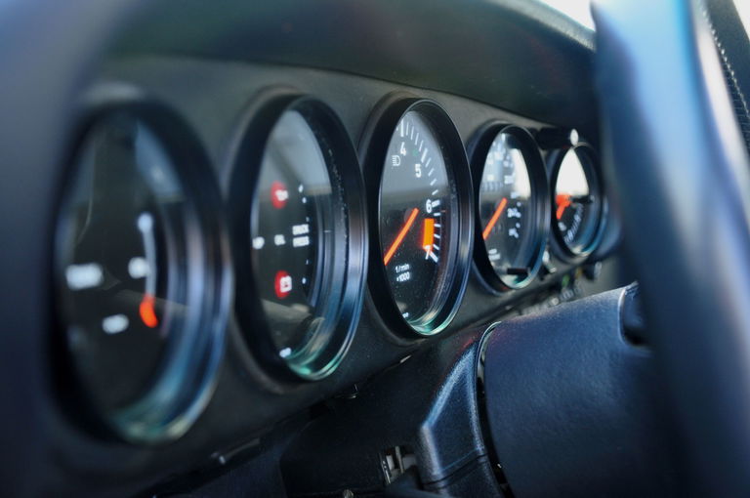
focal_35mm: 39
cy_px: 249
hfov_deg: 49.6
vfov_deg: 34.1
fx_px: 811
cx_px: 375
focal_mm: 26
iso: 500
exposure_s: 1/15
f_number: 3.8
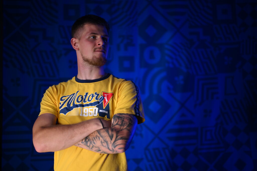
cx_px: 128
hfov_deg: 39.6
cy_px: 86
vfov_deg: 27.0
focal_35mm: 50
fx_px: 357
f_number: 1.8
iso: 500
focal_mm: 50
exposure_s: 1/250
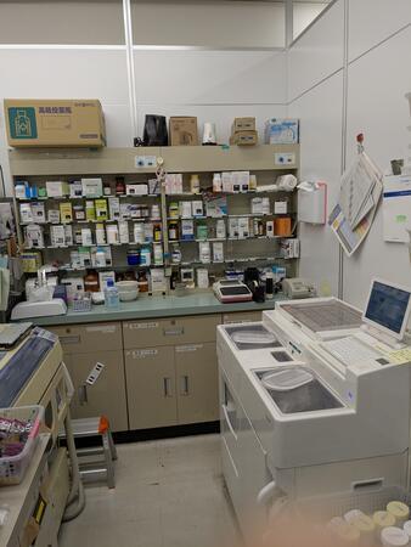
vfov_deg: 65.3
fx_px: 427
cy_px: 274
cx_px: 206
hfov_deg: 51.4
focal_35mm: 27
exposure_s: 1/149
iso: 52
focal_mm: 4.38
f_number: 1.73
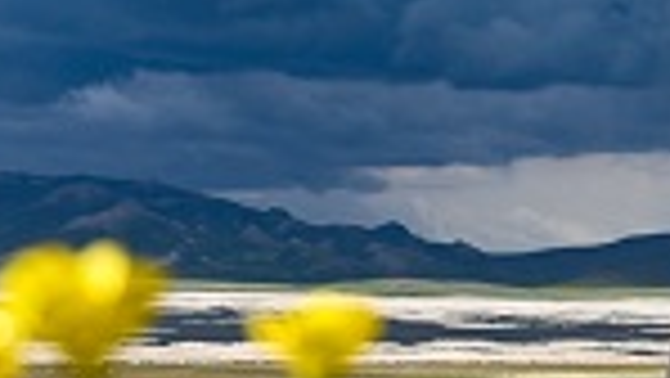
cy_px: 346
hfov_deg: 15.0
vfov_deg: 8.7
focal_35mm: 139
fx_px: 2471
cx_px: 760
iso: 100
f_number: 3.5
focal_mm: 33
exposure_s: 1/2000
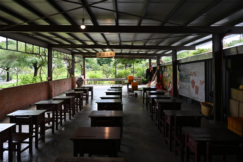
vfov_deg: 53.1
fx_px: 162
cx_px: 122
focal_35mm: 24
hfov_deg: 73.8
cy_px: 81
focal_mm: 24
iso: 200
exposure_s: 1/250
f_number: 4.5
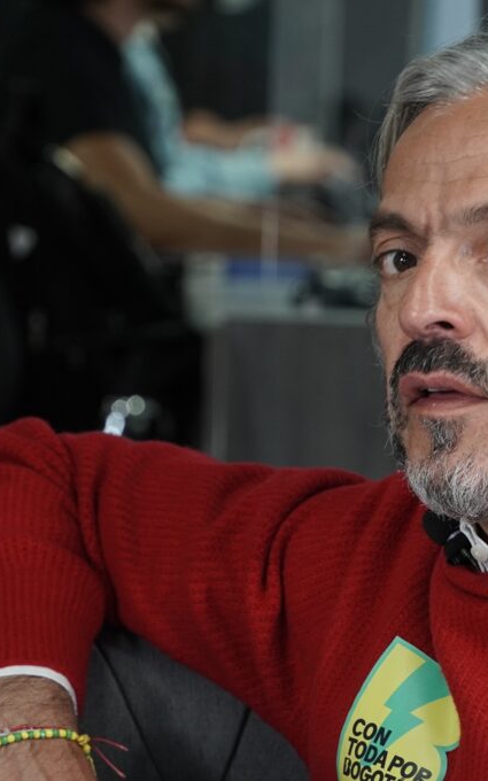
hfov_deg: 5.4
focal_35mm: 244
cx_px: 427
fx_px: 5192
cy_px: 390
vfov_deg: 8.6
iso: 800
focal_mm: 106
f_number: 5.6
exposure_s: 1/50
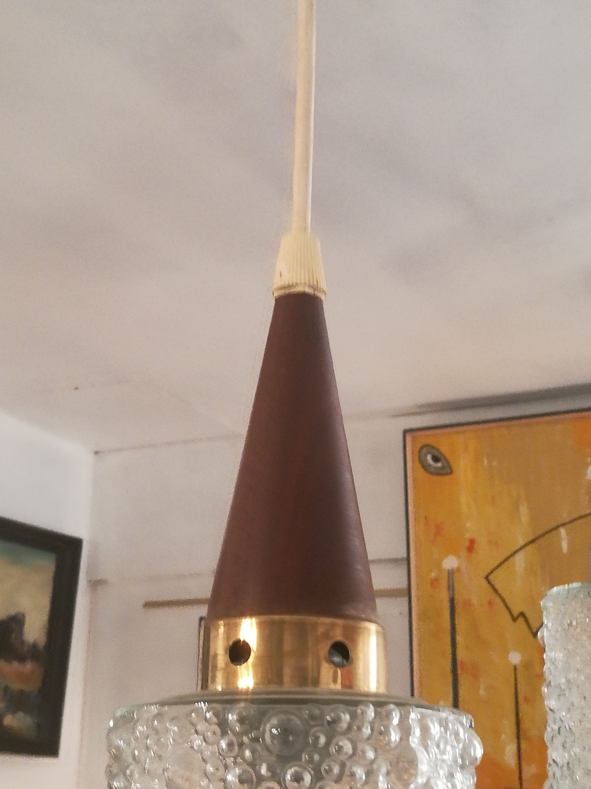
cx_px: 296
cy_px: 394
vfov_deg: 32.7
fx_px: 1343
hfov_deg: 24.8
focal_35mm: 59
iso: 500
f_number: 2.2
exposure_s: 1/20
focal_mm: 3.83
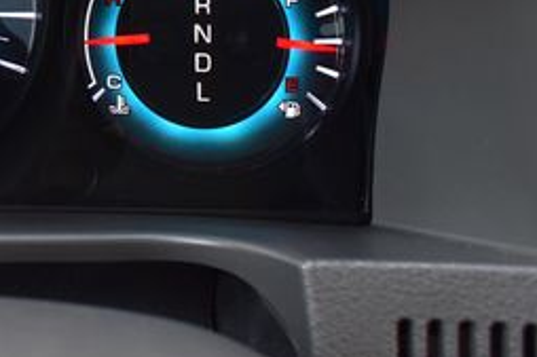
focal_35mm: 79
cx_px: -137
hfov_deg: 23.1
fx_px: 1181
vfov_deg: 16.9
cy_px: 25
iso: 400
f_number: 7.1
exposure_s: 1/30
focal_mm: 21
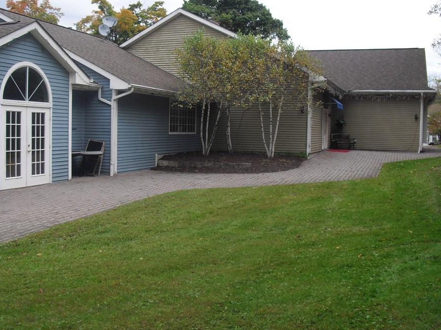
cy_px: 158
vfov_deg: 34.3
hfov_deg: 44.8
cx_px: 204
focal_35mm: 42
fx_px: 535
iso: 100
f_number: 7.8
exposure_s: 1/80
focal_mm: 6.3
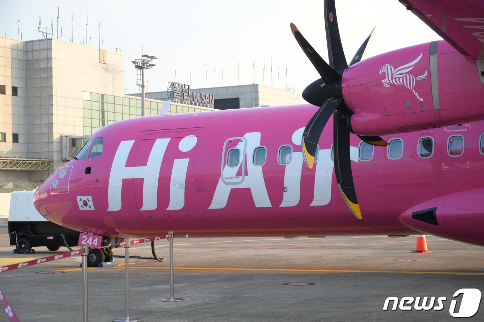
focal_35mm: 70
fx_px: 940
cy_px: 161
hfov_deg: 28.9
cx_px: 242
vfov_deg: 19.4
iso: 640
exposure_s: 1/500
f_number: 5.6
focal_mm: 70
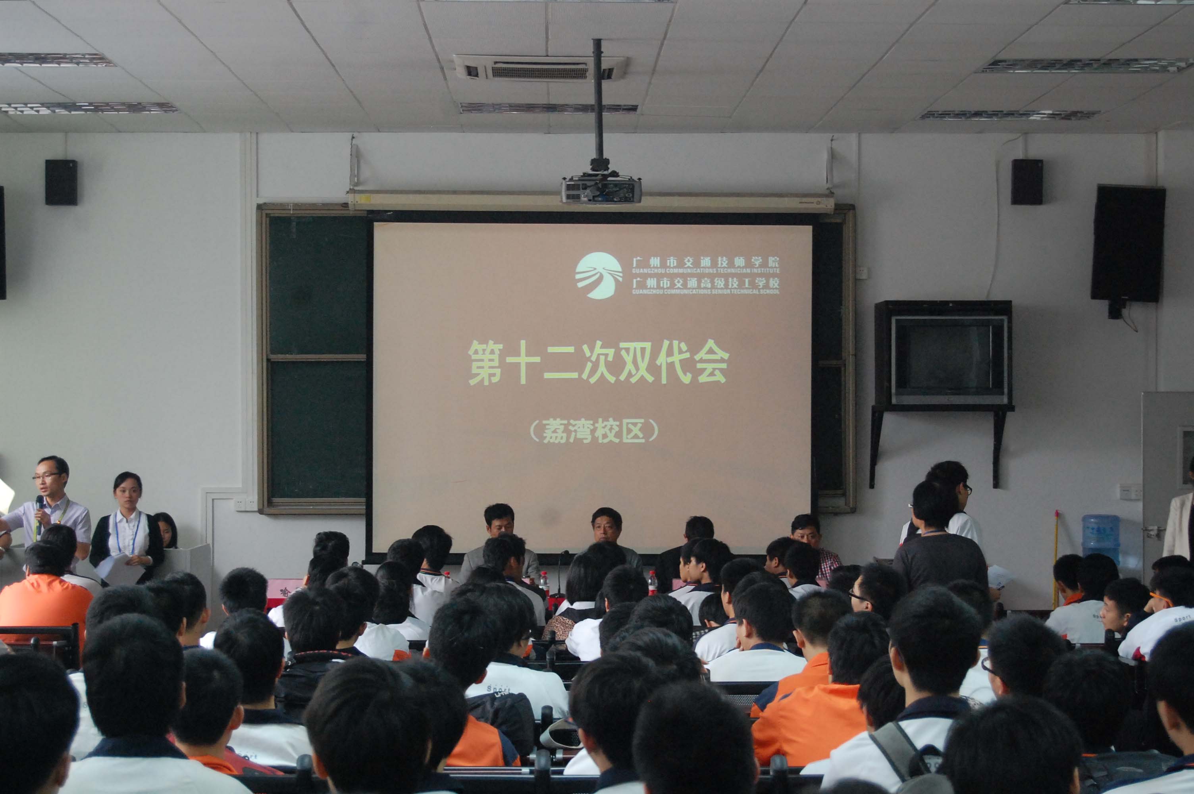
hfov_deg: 28.1
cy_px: 397
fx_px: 2386
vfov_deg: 18.9
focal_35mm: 72
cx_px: 597
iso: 1400
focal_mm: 48
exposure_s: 1/30
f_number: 5.6
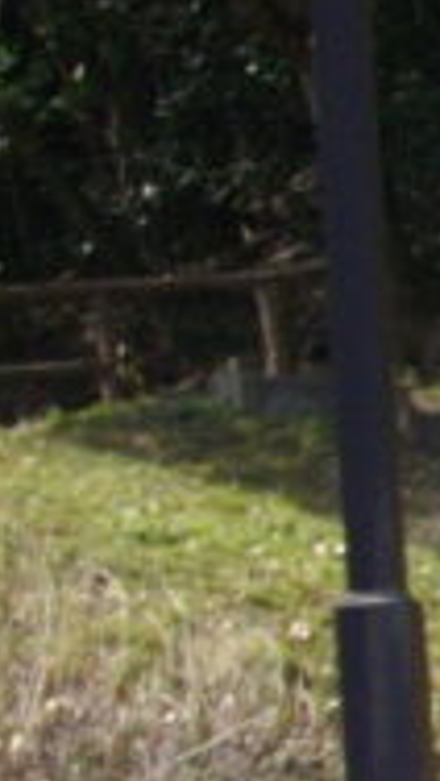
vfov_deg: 9.8
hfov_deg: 5.0
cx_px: 1640
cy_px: 623
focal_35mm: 220
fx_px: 4555
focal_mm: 6.2
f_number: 5.6
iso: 100
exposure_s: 1/160
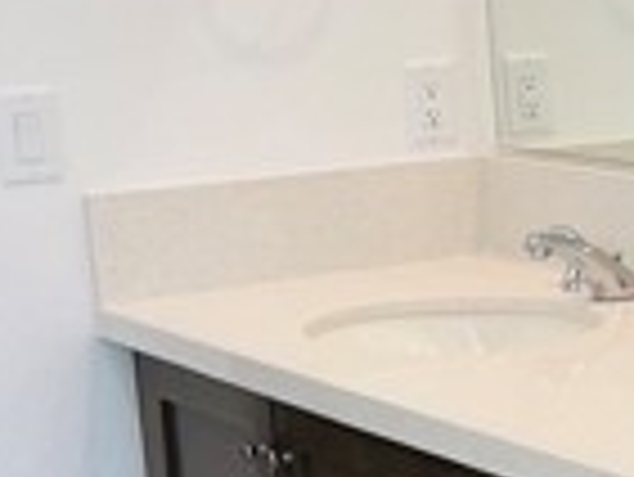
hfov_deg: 14.7
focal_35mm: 118
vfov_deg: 12.6
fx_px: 2163
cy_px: 297
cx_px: 1124
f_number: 1.5
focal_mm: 5.7
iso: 50
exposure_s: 1/120
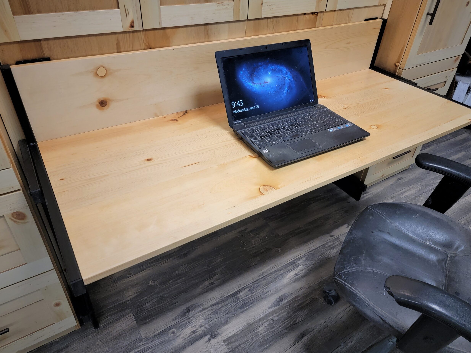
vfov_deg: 54.9
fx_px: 340
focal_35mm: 25
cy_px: 170
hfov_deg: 69.4
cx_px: 239
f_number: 1.8
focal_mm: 6.7
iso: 320
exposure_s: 1/120
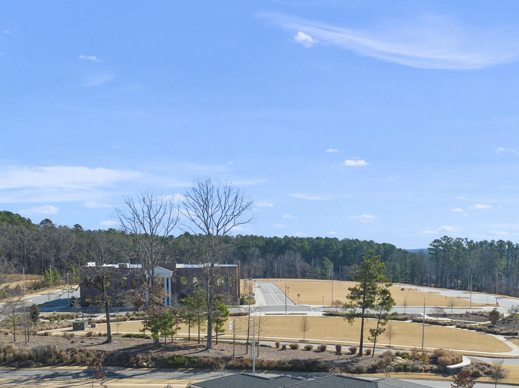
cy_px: 319
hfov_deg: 44.1
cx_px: 349
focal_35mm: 42
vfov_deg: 33.2
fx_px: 629
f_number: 2.8
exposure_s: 1/2000
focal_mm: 12.29
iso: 180
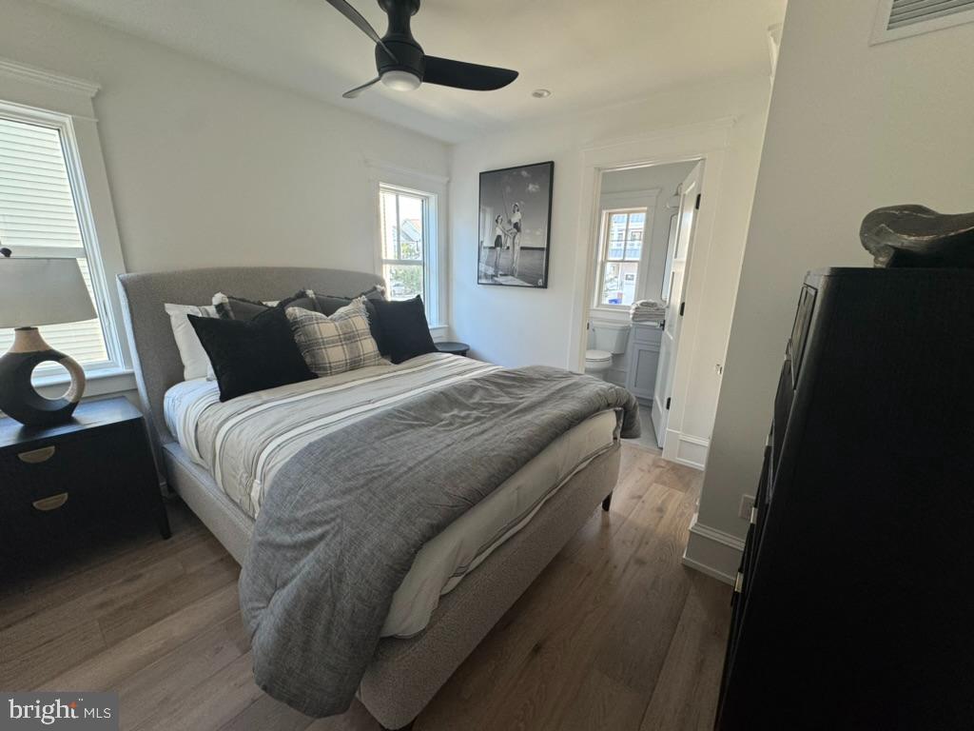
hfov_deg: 102.1
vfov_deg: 85.7
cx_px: 487
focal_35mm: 14
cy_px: 366
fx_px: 394
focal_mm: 2.22
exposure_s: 1/70
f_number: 2.2
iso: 160
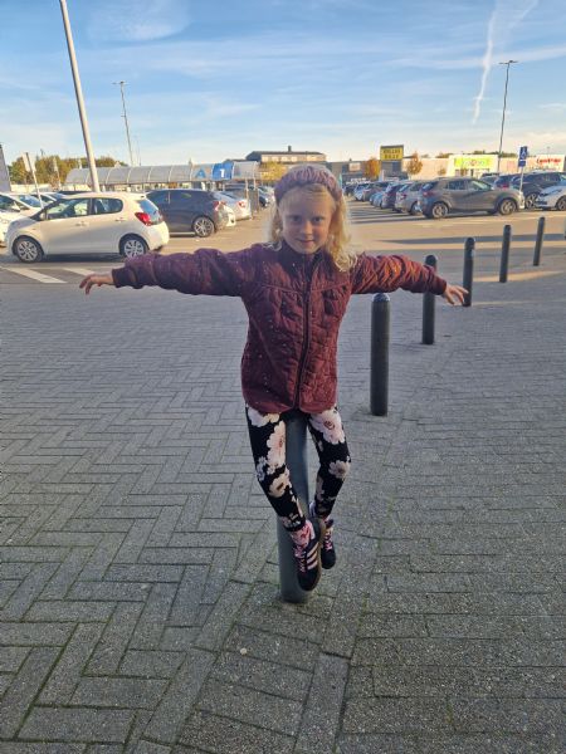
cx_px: 283
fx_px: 501
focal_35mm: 23
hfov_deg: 58.9
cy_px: 377
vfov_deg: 73.9
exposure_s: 1/275
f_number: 1.8
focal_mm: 5.4
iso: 50
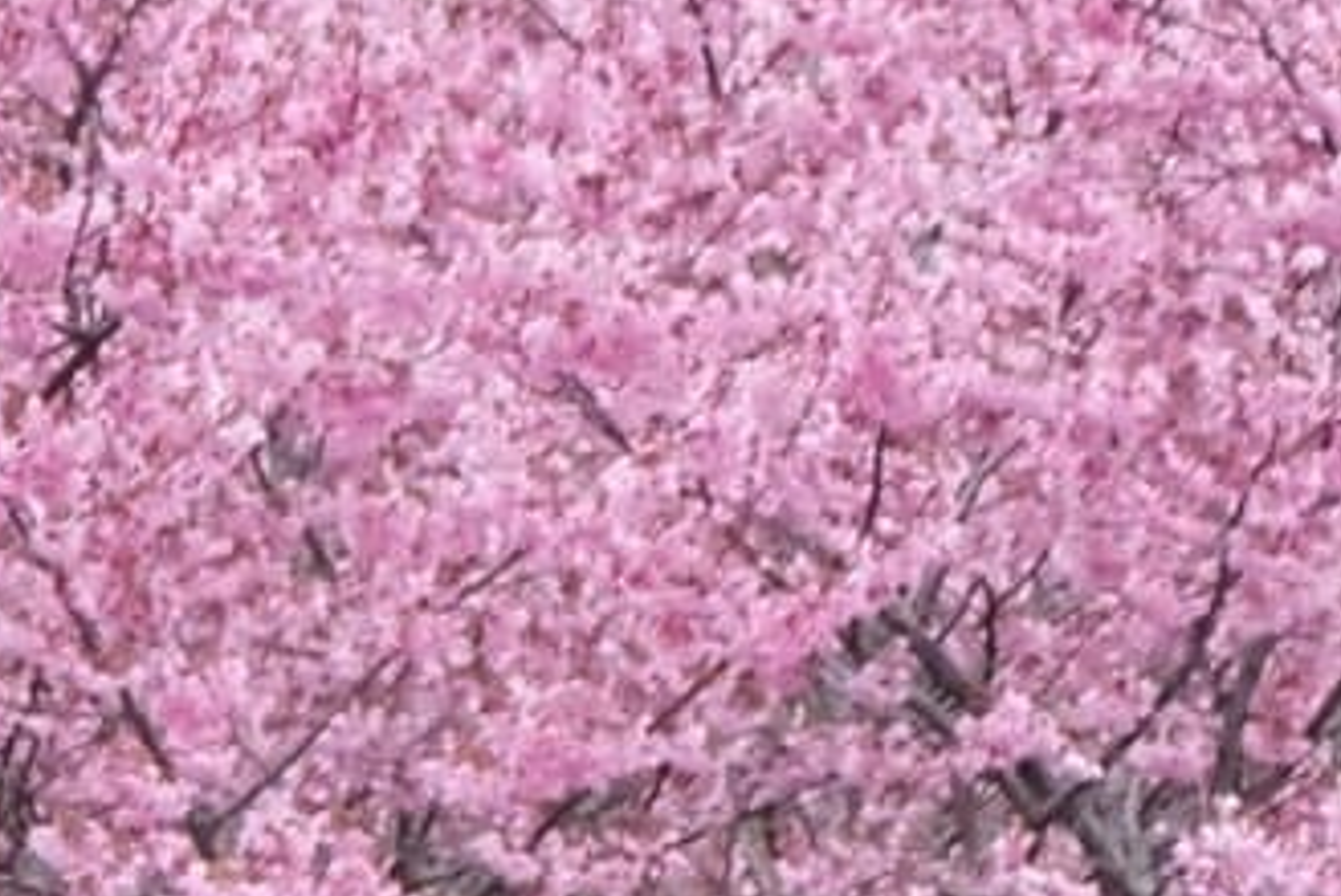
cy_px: 1658
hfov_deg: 0.7
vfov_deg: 0.5
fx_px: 102712
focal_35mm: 2755
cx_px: -61
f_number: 9
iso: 1600
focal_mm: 420
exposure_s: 1/1000
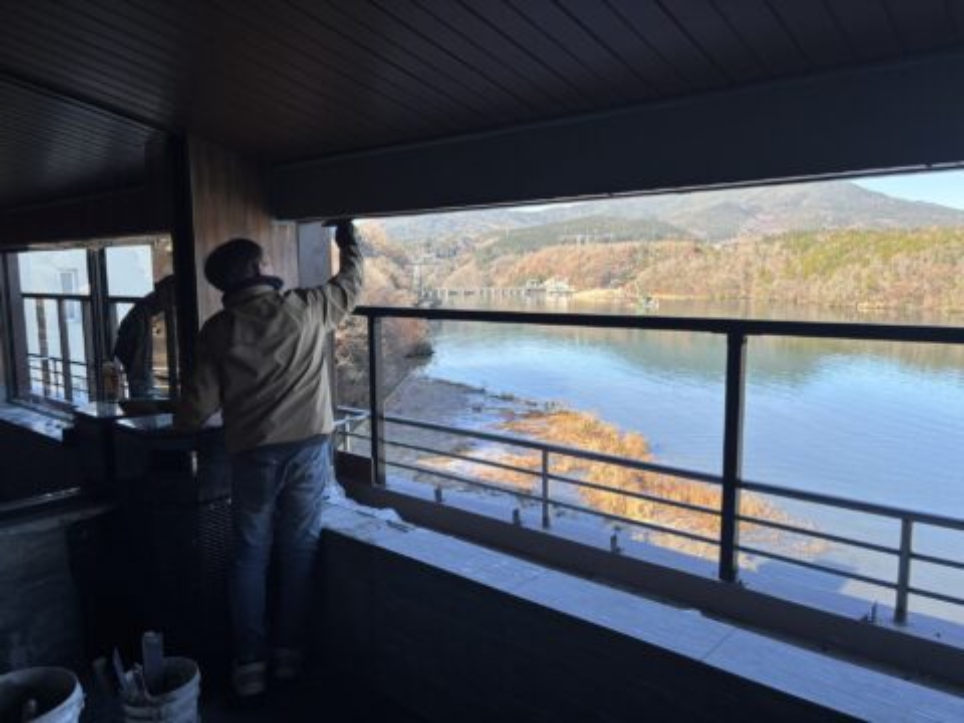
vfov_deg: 53.1
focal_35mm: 26
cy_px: 362
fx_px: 724
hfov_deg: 67.3
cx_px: 482
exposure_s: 1/615
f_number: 1.6
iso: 50
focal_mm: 5.96
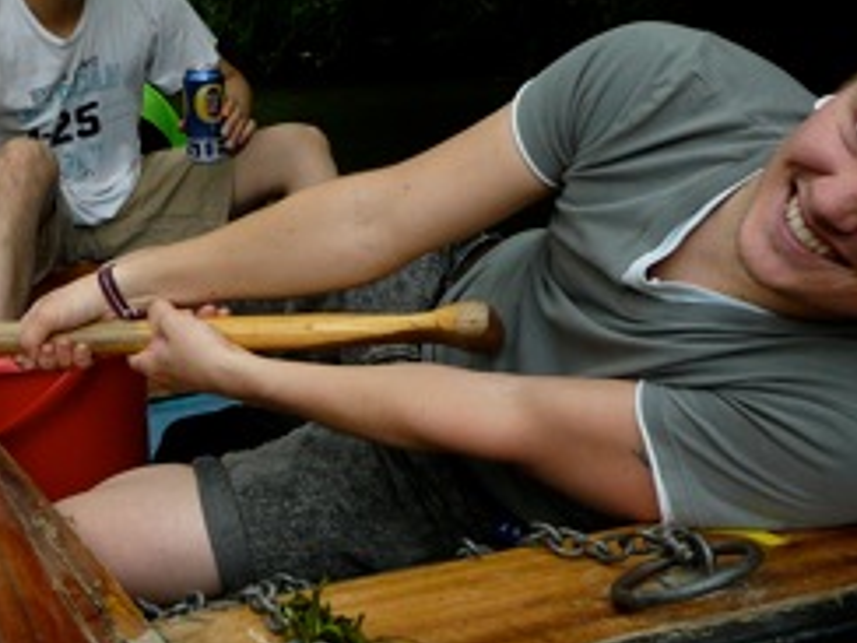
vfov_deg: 23.0
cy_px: 158
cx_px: 172
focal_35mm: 63
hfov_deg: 30.0
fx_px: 1560
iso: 80
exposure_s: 1/200
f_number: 2.8
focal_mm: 5.2
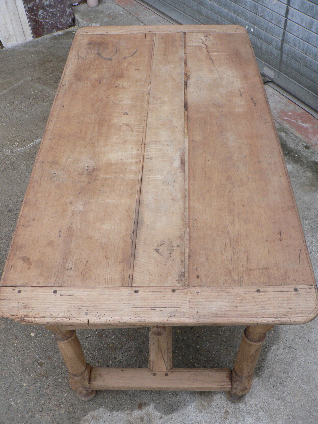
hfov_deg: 39.7
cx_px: 159
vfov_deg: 51.4
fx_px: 441
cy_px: 212
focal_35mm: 36
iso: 150
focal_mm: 6
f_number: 2.8
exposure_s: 1/30
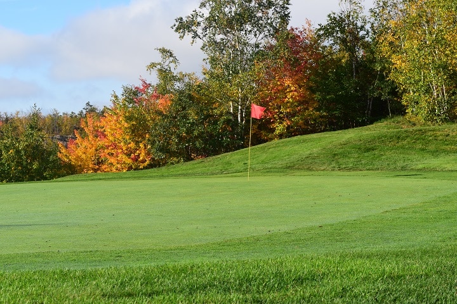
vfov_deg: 18.9
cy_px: 152
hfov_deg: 28.1
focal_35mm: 72
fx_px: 914
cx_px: 228
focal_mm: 48
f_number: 11
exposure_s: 1/500
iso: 400
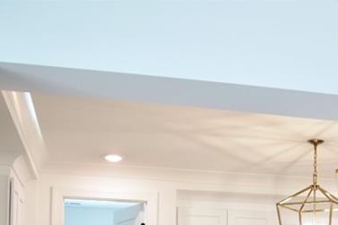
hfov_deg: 26.1
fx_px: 694
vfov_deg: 17.2
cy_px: 303
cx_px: 331
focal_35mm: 74
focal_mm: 18
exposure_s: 1/100
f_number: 4
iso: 1000
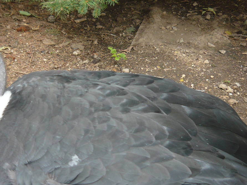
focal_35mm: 59
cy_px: 69
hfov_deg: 31.8
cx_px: 49
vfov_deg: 24.7
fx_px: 421
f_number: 2.8
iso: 100
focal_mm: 5.5
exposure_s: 1/30
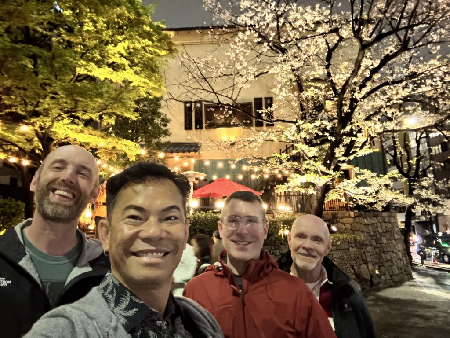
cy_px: 169
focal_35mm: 23
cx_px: 225
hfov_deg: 73.9
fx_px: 299
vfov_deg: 58.9
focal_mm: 2.7
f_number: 1.9
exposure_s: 1/17
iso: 1000
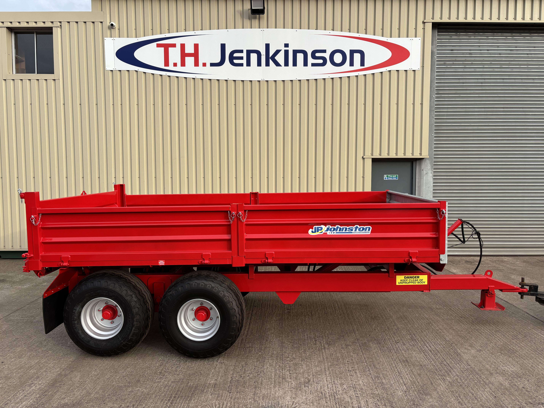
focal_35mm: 26
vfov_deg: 53.1
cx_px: 272
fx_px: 409
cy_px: 204
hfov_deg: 67.3
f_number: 1.6
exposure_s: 1/591
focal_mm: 5.96
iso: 50
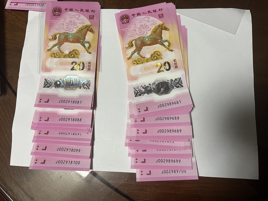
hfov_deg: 67.3
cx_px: 134
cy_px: 100
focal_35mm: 26
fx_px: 201
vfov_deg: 53.1
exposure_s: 1/50
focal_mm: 5.1
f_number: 1.6
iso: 125
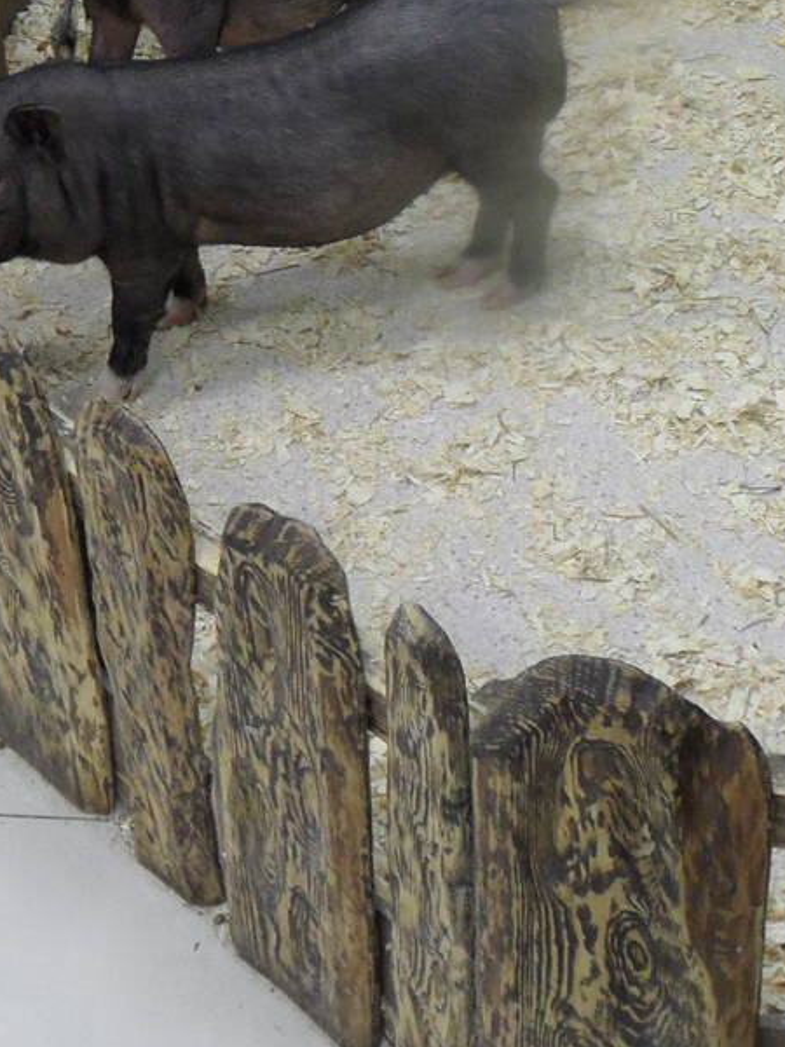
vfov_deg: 28.8
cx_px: 637
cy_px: 59
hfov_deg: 22.6
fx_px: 1935
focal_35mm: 64
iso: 200
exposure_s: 1/15
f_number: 3.2
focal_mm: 3.9
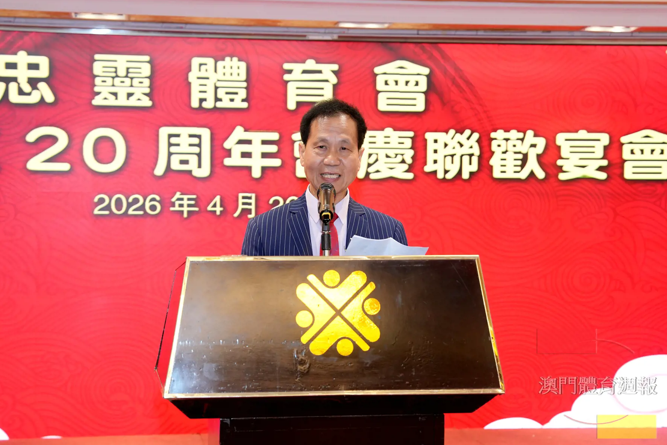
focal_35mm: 70
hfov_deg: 28.8
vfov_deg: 19.5
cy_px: 224
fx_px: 1297
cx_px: 333
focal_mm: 69
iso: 1000
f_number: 4
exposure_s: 1/200
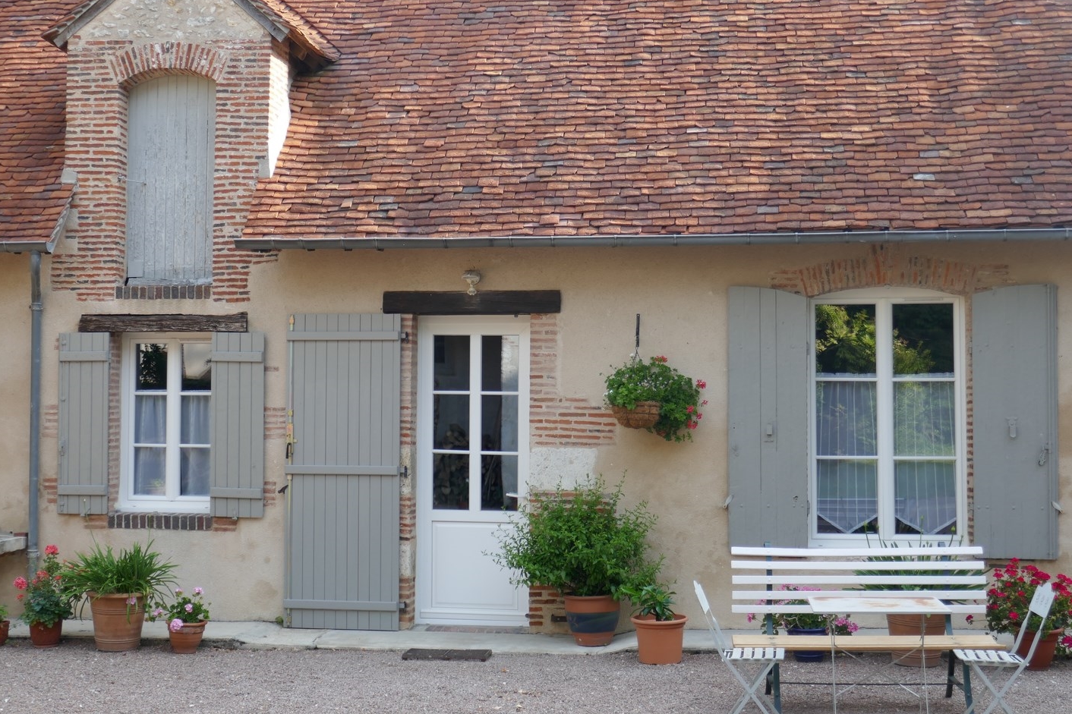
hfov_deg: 38.9
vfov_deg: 26.5
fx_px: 1518
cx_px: 518
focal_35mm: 51
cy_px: 311
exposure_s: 1/160
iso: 125
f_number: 3.9
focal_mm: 16.5
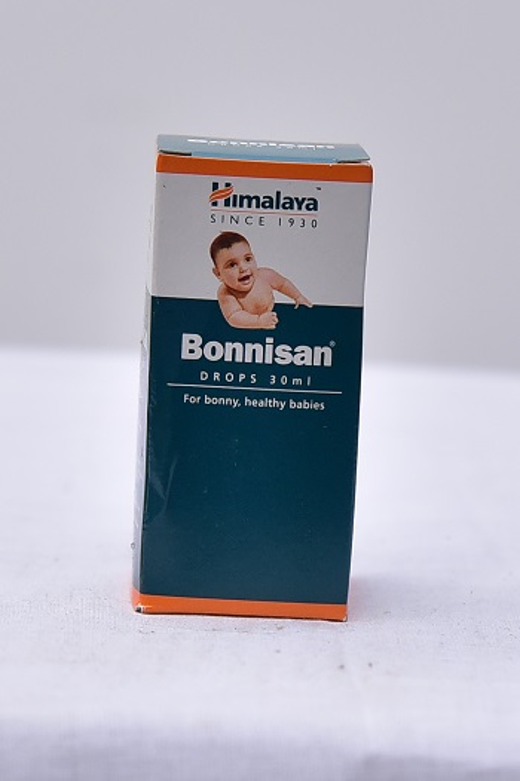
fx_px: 1345
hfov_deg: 21.9
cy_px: 390
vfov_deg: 32.4
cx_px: 260
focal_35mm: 62
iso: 1250
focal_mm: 62
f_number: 4
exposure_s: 1/160
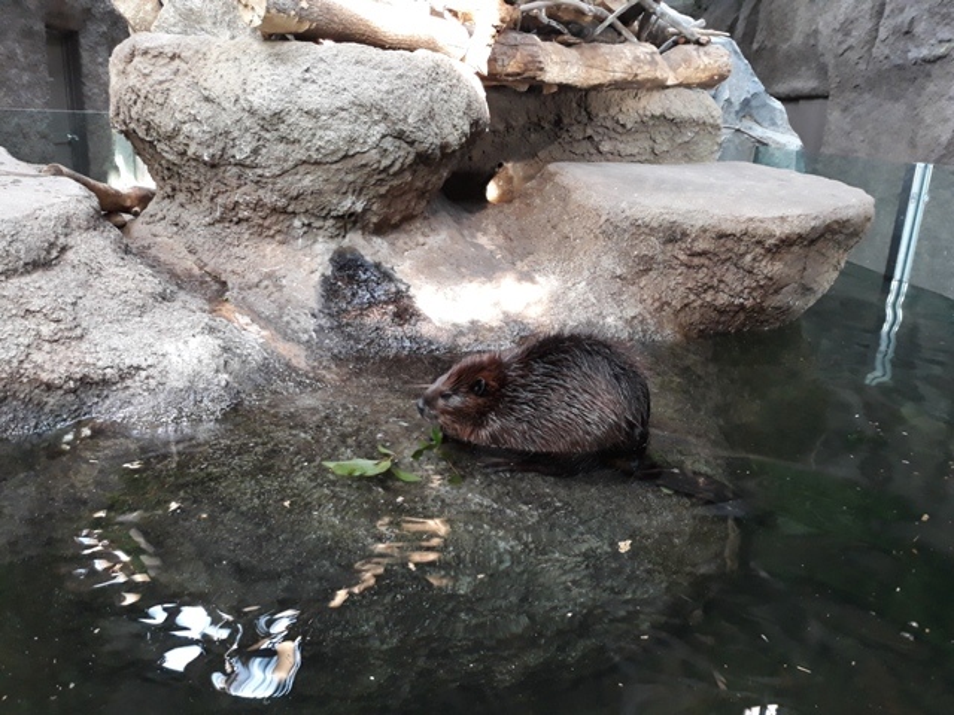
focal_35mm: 27
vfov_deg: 51.4
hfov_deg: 65.3
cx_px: 477
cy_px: 358
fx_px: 744
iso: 250
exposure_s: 1/24
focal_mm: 3.71
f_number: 1.7
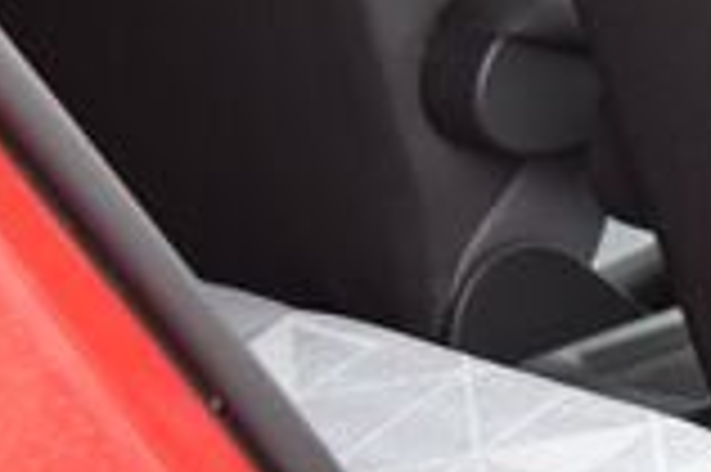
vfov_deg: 5.5
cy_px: 126
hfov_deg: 8.0
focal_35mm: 247
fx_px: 4873
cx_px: 1426
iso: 500
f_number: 4
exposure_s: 1/40
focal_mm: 38
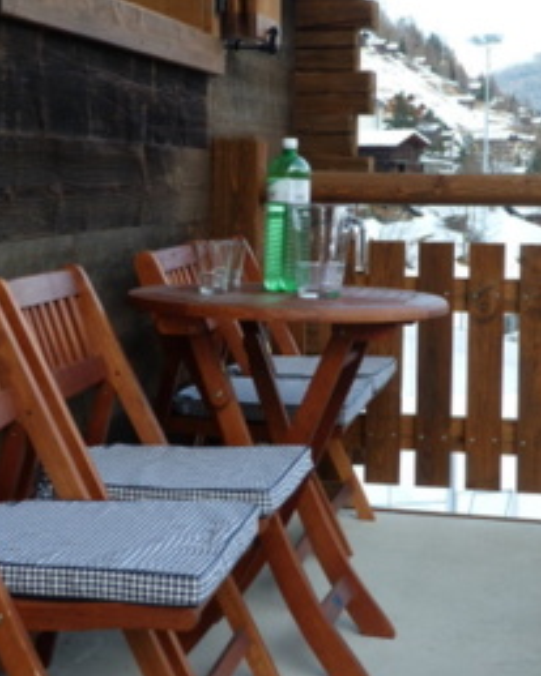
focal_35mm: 72
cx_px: 182
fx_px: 1442
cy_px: 320
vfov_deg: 26.4
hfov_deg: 21.2
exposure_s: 1/125
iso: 80
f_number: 3.6
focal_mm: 9.2
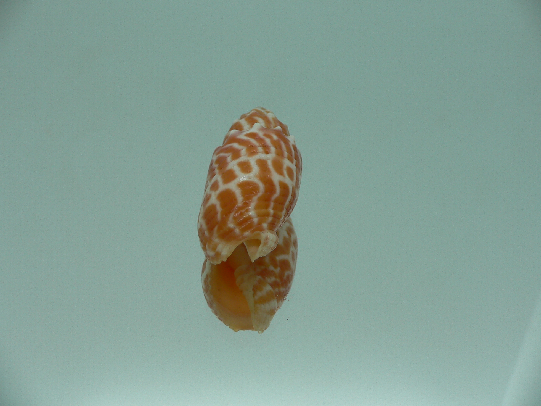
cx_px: 268
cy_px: 198
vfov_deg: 39.7
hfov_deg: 51.4
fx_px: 563
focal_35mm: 36
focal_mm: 4.6
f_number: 2.8
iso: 80
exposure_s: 1/80
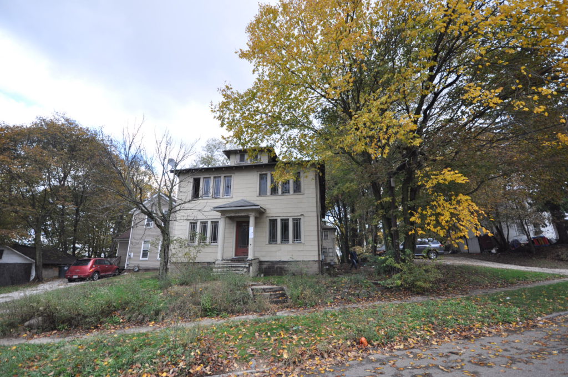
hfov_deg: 95.1
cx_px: 284
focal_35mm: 16
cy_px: 188
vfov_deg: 71.9
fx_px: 260
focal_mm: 11
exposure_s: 1/125
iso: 220
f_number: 5.6
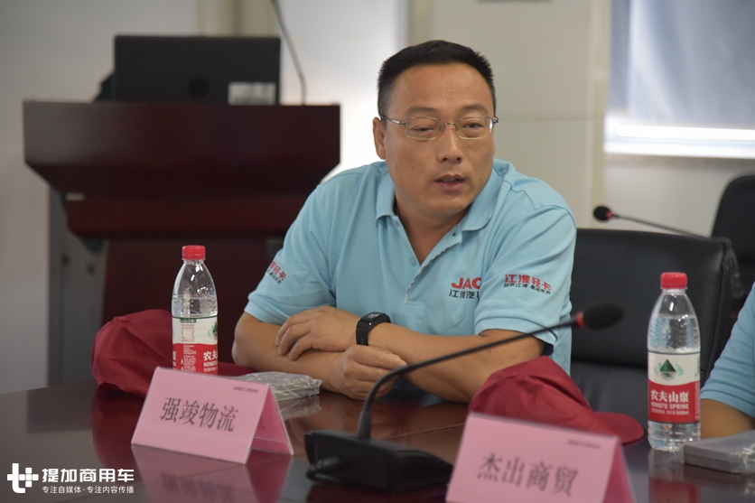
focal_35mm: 120
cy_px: 252
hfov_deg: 17.1
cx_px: 378
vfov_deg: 11.4
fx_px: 2516
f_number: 4
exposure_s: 1/60
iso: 2500
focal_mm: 120
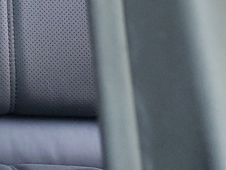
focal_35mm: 124
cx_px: -295
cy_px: -175
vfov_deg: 10.9
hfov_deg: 12.7
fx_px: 810
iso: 119
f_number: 1.5
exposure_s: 1/60.2
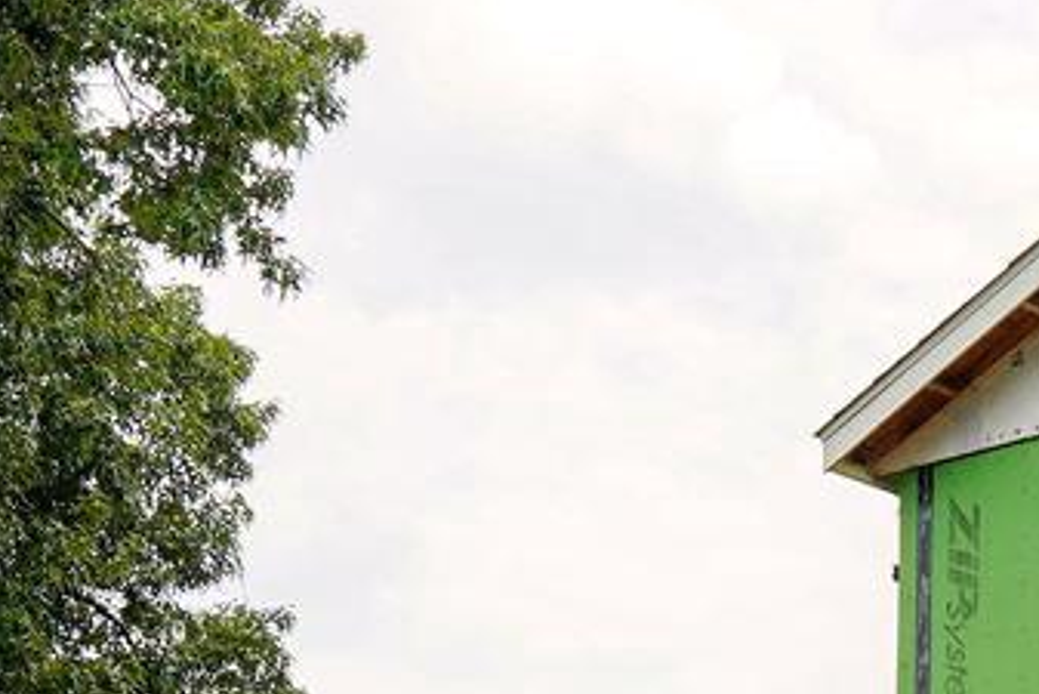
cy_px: 1149
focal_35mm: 85
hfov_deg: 20.7
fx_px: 2454
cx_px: 1511
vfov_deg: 14.6
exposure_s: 1/125
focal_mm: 14
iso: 100
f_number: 9
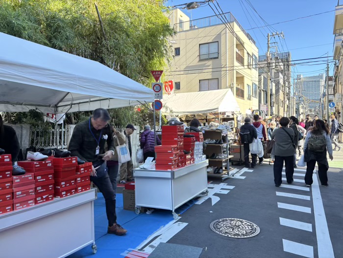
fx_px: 258
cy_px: 129
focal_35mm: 26
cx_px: 172
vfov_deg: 53.1
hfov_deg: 67.3
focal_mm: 5.96
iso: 50
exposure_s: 1/456
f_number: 1.6
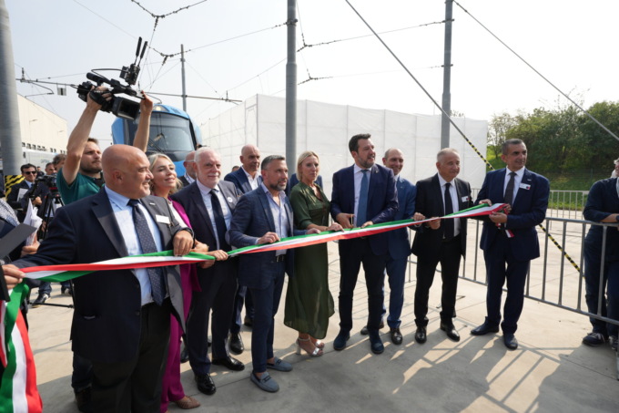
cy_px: 206
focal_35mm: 20
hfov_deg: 84.0
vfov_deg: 61.9
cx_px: 310
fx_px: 344
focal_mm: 20
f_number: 5.6
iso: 100
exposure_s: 1/400
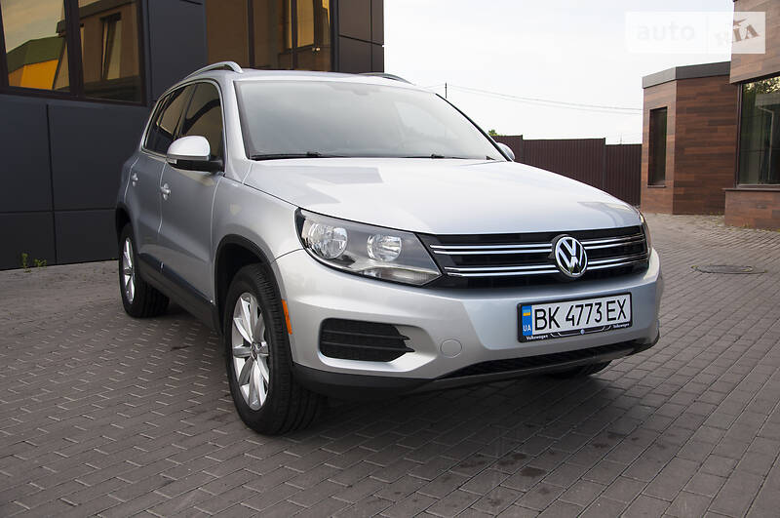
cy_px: 259
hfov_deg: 57.3
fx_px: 714
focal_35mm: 33
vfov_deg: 39.9
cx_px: 390
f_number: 5.6
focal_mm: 22
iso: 100
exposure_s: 1/320
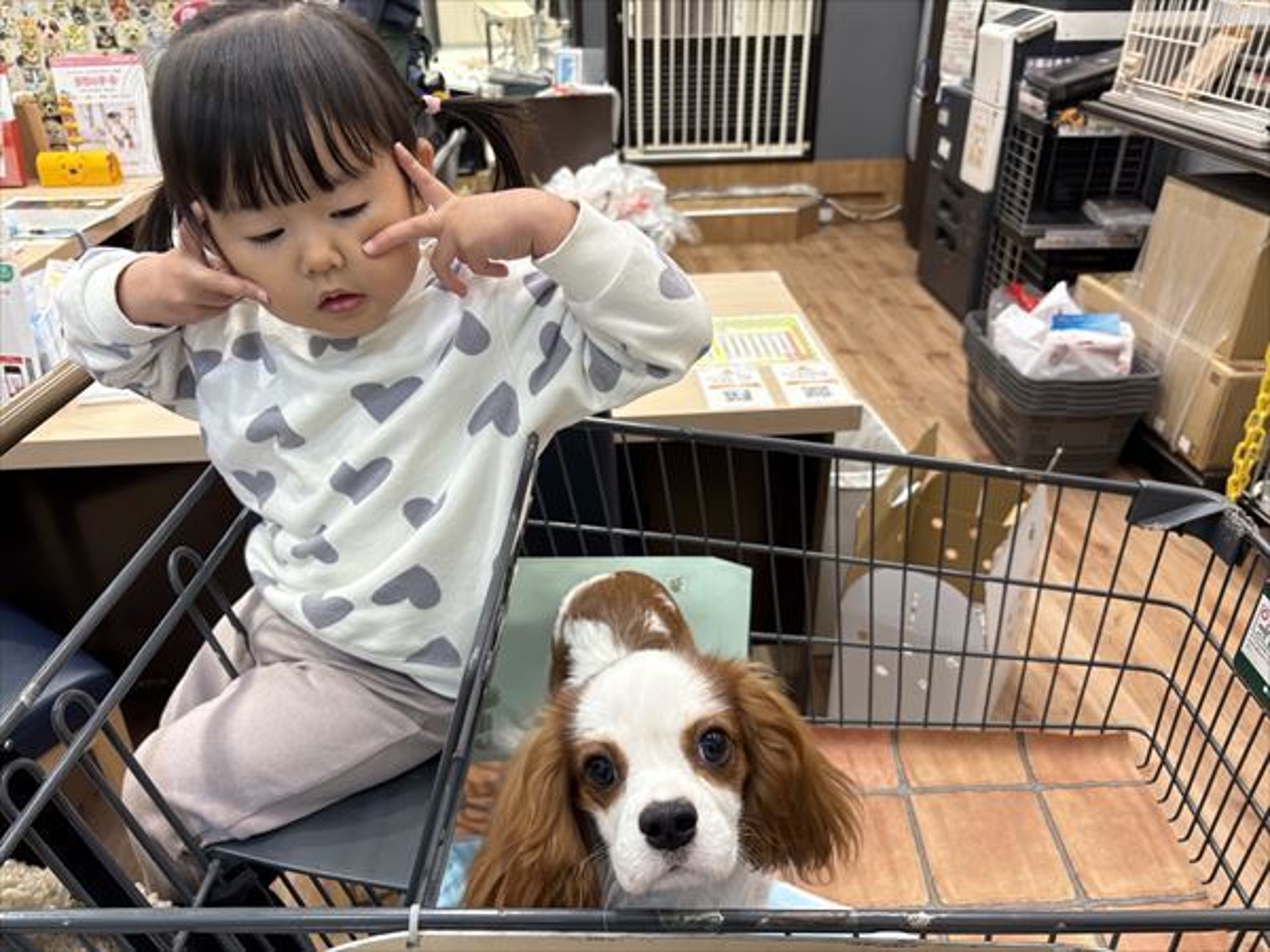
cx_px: 635
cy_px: 476
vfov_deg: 53.1
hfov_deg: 67.3
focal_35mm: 26
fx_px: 954
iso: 100
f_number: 1.6
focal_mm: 5.96
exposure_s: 1/100
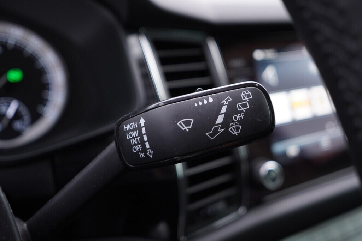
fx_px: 362
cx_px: 181
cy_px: 120
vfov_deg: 36.9
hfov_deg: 53.1
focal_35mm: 36
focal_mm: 24
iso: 320
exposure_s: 1/40
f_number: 2.8
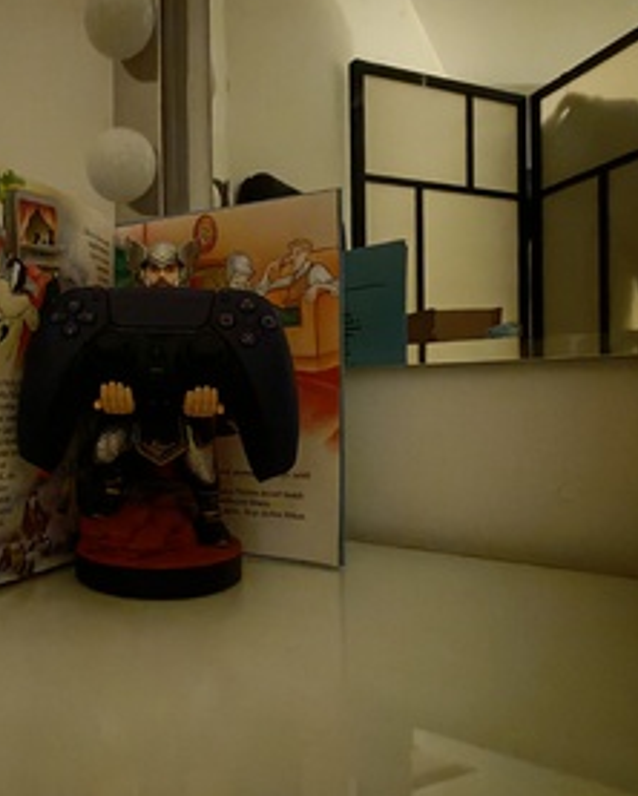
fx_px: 589
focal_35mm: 25
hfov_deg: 53.0
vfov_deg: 68.1
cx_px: 124
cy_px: 405
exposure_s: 1/3.85
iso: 3200
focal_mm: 1.82
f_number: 2
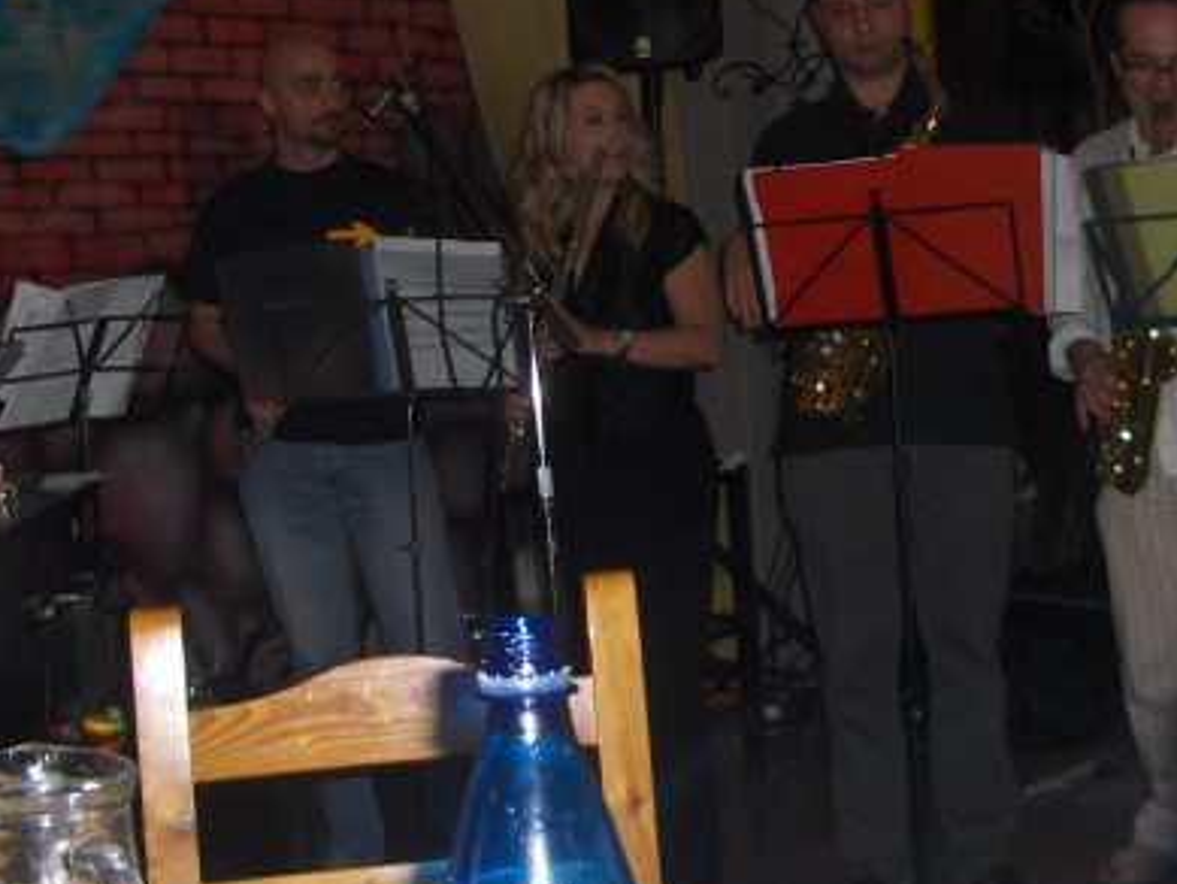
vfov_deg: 20.4
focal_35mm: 72
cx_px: 699
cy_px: 288
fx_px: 2449
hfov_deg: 27.0
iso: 100
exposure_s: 1/60
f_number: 2.6
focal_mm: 5.8
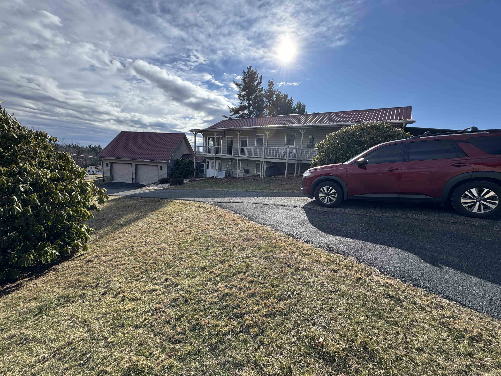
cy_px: 188
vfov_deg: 85.7
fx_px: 203
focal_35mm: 14
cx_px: 250
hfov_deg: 102.1
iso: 50
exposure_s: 1/1277
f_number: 2.2
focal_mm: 2.22
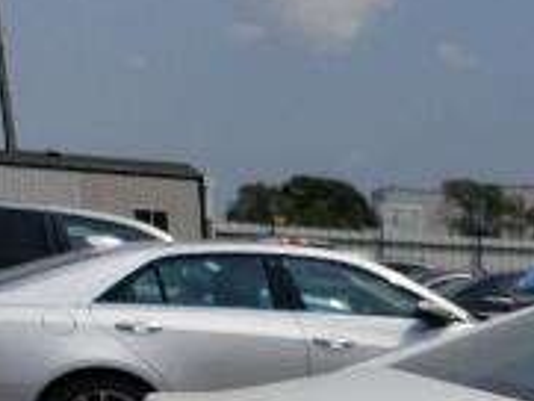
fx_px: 1775
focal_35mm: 115
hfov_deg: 13.8
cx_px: 1154
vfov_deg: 12.0
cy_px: 675
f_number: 1.5
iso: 51
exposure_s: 1/10000
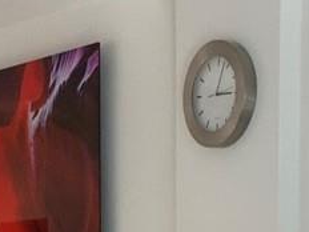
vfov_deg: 6.9
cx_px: 88
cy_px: 597
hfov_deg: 9.9
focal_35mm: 200
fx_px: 1785
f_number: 1.8
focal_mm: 3
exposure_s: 1/120
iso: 64
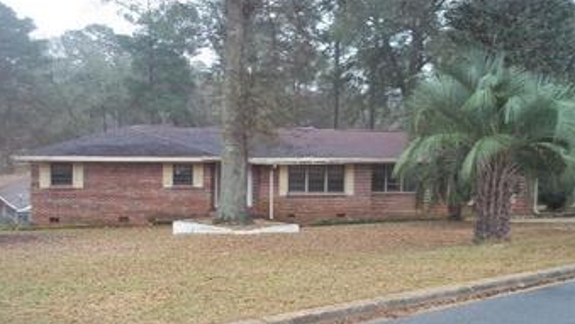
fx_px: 610
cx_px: 288
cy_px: 195
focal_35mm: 40
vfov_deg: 29.7
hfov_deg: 50.5
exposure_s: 1/40
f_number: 3.1
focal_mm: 6.5
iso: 80
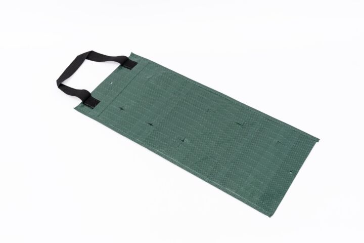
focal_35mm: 43
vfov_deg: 31.2
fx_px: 435
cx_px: 182
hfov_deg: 45.4
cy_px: 122
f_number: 11
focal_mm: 43
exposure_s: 1/80
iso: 500
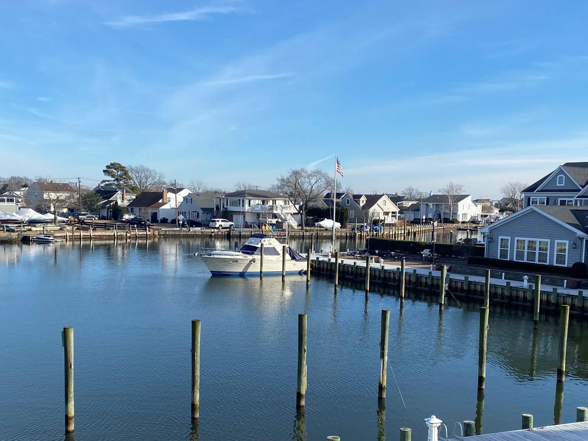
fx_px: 731
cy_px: 274
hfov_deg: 43.8
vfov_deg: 33.4
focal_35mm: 43
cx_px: 281
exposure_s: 1/2625
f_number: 1.8
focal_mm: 4.25
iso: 32
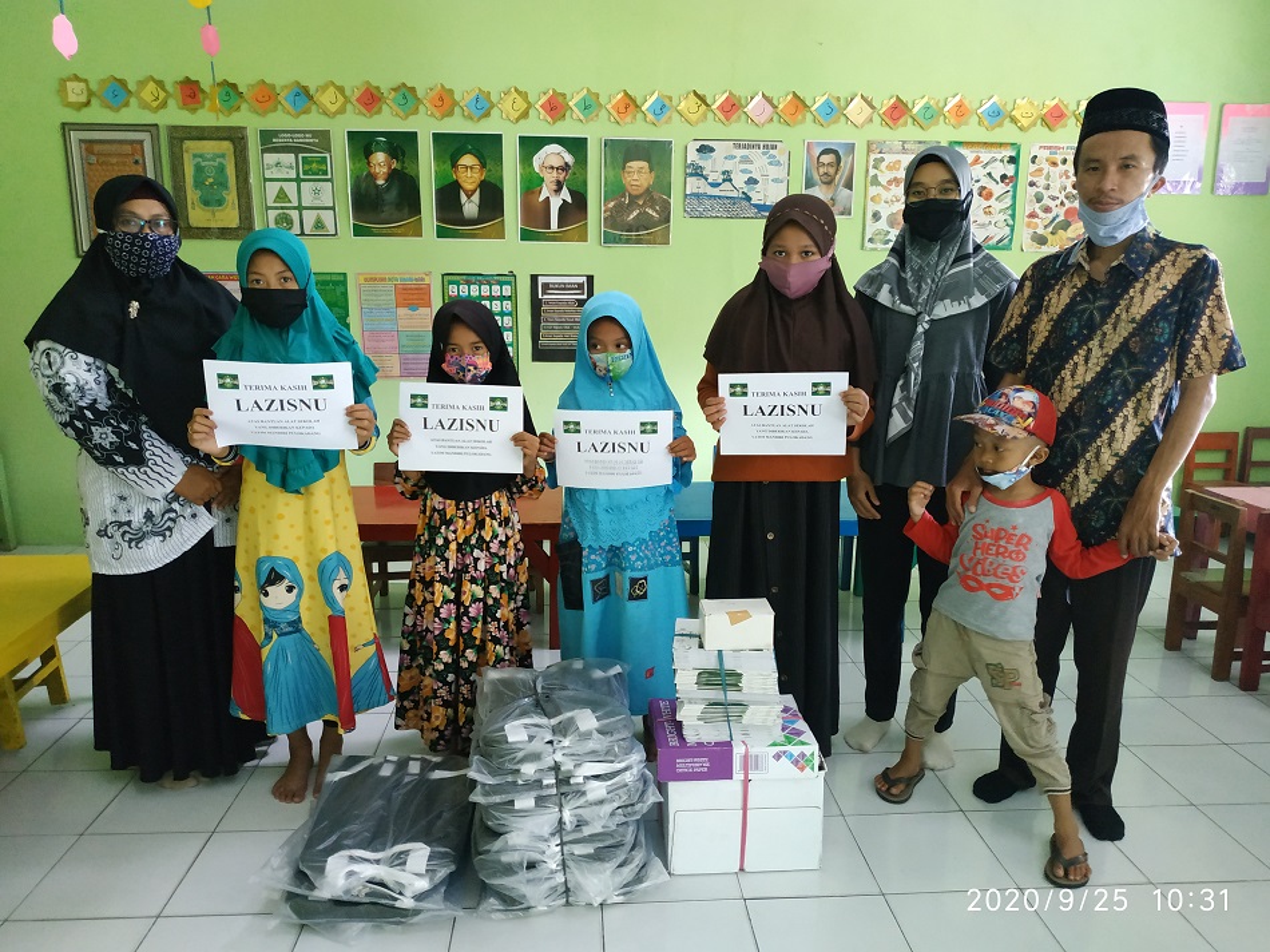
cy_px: 476
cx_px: 635
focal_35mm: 24
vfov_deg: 56.8
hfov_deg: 71.6
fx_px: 880
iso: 1250
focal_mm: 3.94
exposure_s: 1/20
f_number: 1.9
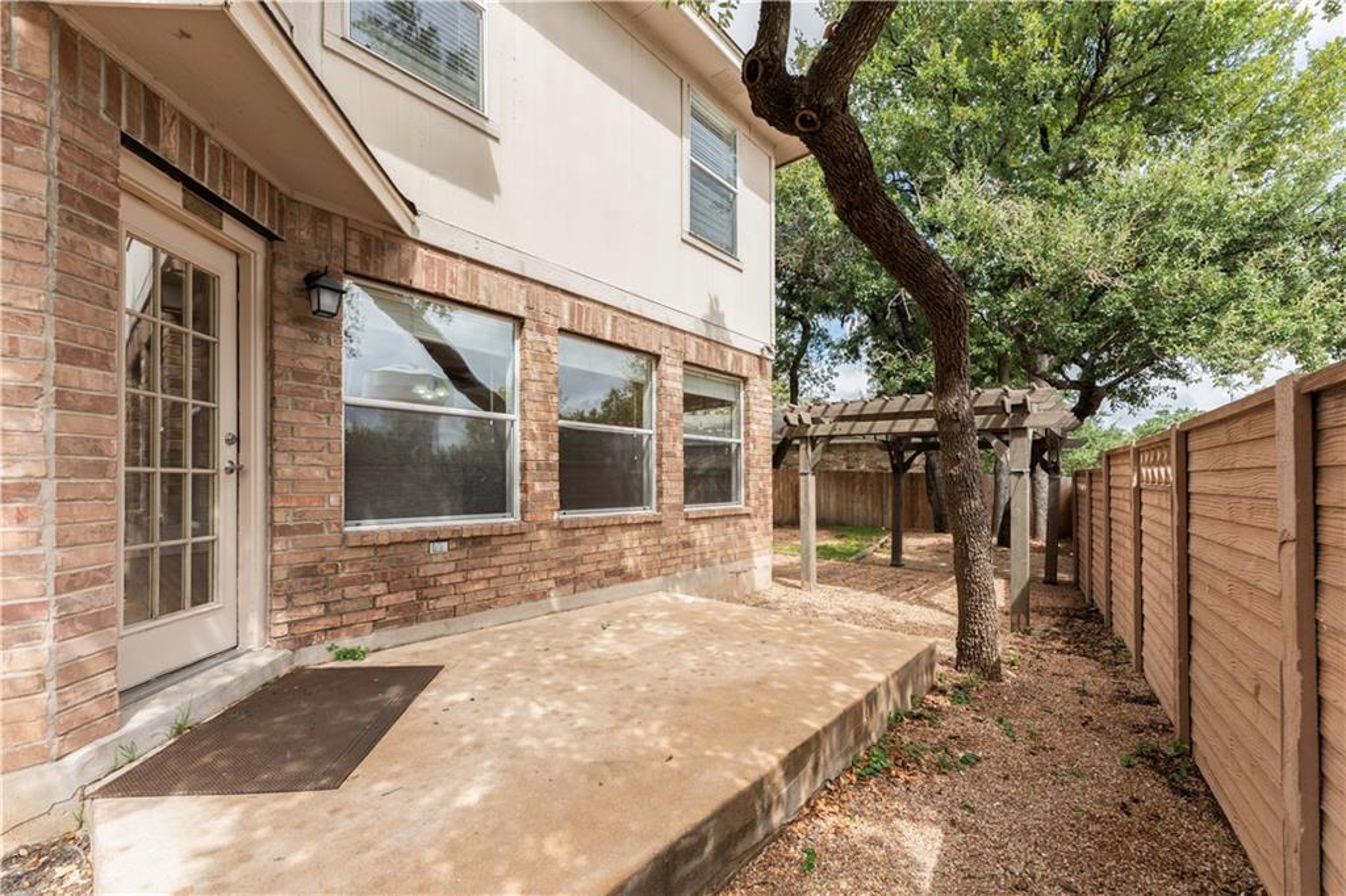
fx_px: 523
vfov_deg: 81.2
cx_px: 673
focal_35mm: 14
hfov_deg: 104.3
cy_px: 448
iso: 100
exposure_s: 1/250
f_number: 5
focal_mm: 14
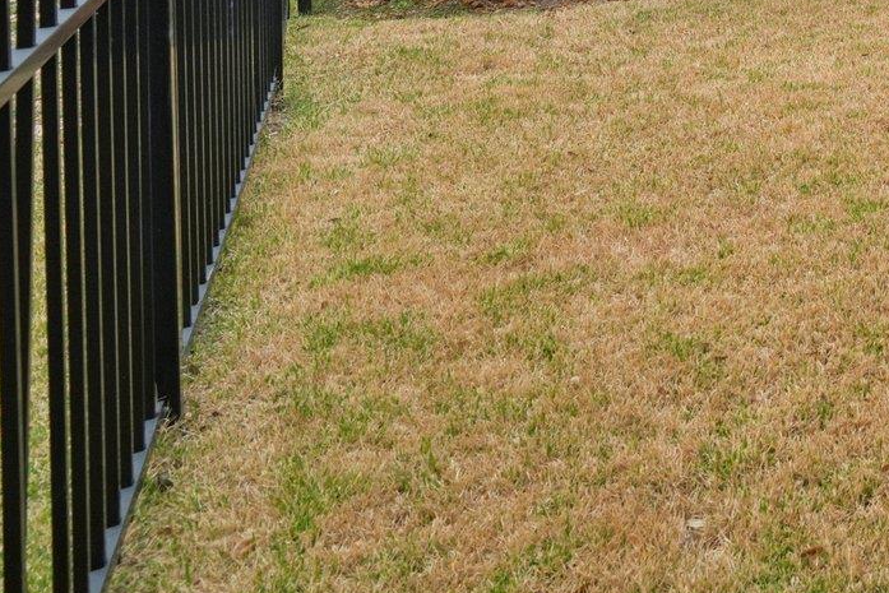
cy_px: -258
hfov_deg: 29.1
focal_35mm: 47
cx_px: 1284
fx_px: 1161
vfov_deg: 23.7
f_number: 8
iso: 400
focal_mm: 16
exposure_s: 1/350
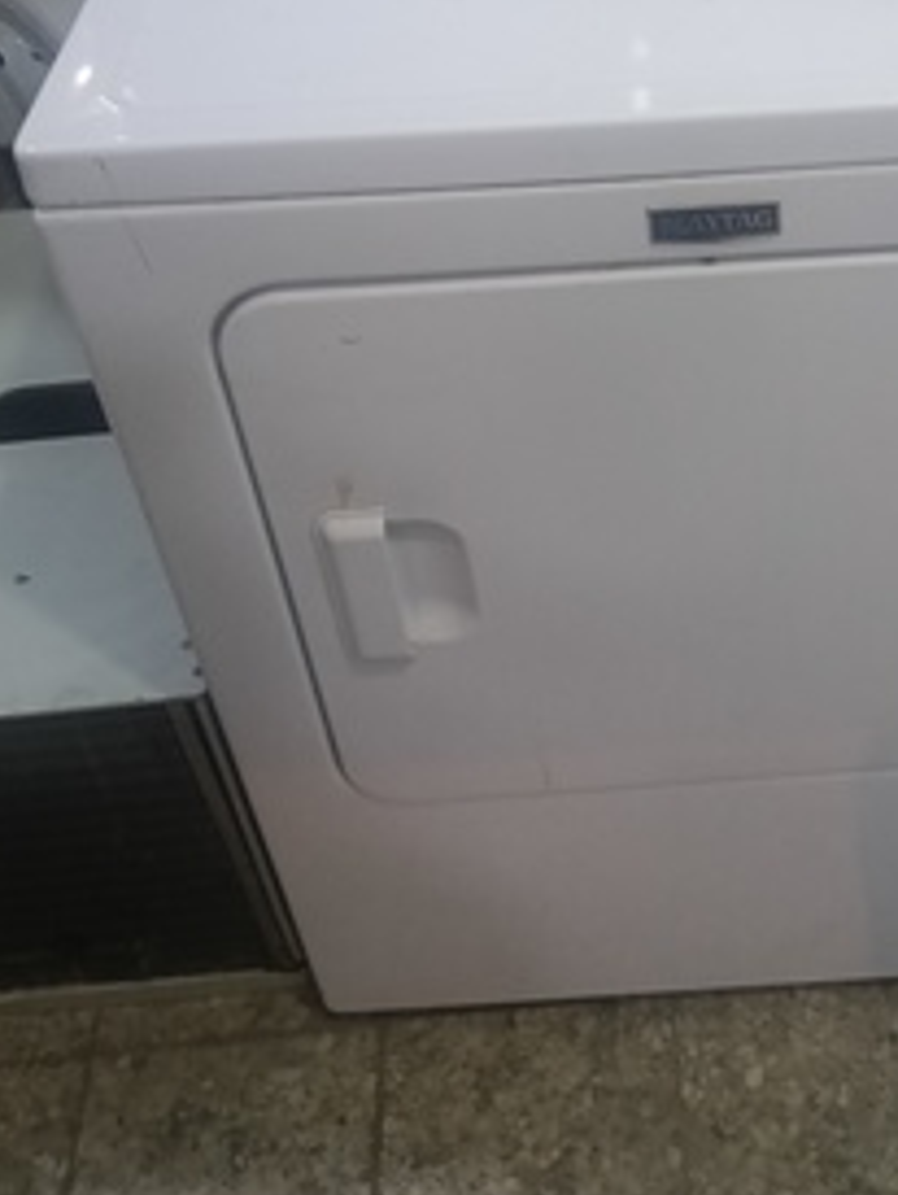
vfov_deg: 41.1
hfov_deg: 31.4
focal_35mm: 45
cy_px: 327
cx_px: 726
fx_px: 1554
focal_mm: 3.98
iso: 1000
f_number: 1.8
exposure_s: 1/60
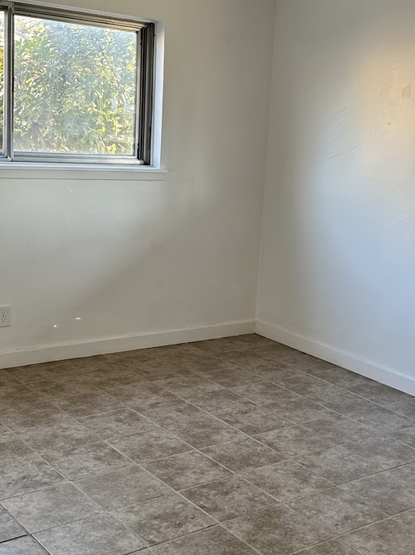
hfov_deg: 28.4
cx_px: 274
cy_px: 259
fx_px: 816
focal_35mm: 51
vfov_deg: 37.5
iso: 100
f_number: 1.78
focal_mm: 6.86
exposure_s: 1/125
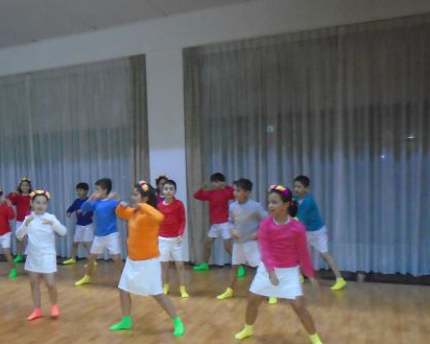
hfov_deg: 44.1
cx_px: 102
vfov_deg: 37.1
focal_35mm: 40
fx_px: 509
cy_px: 212
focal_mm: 4.6
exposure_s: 1/50
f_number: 3.2
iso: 800
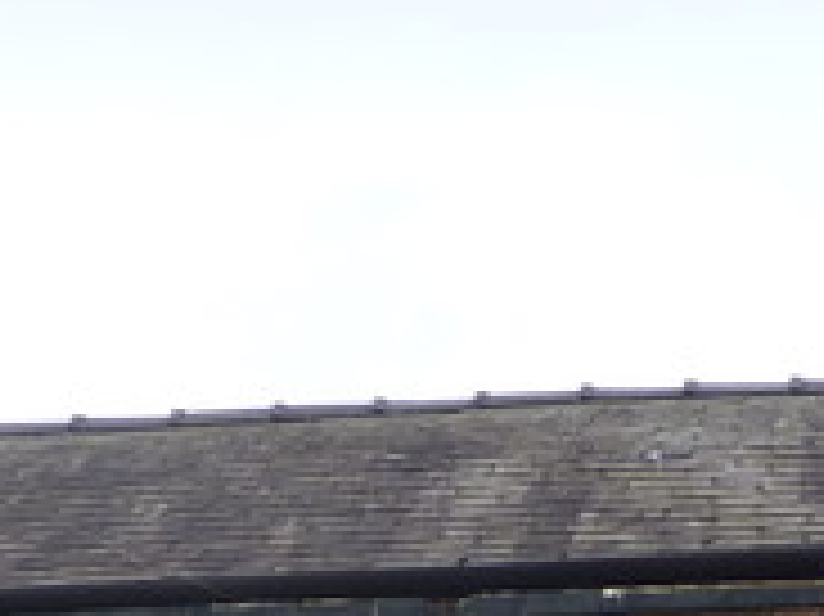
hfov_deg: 13.1
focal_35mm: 151
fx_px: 3592
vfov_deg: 8.7
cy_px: 1569
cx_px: 239
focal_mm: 4.8
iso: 80
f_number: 4
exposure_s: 1/160
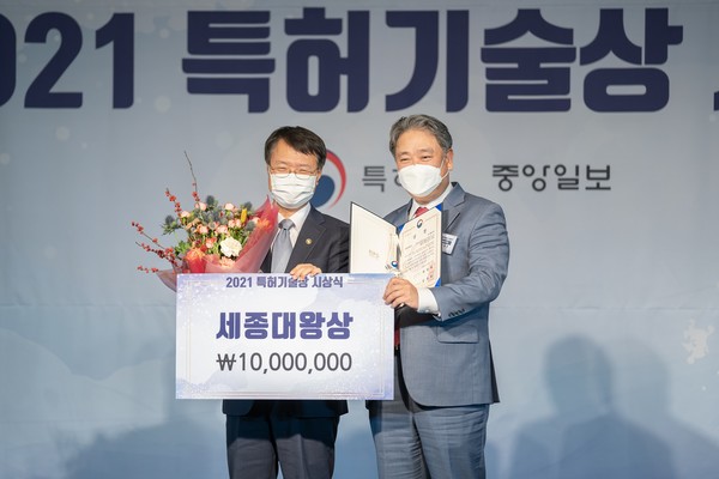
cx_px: 360
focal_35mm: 127
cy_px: 240
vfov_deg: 10.8
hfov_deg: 16.1
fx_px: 2536
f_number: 2.8
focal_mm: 127
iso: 400
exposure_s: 1/250
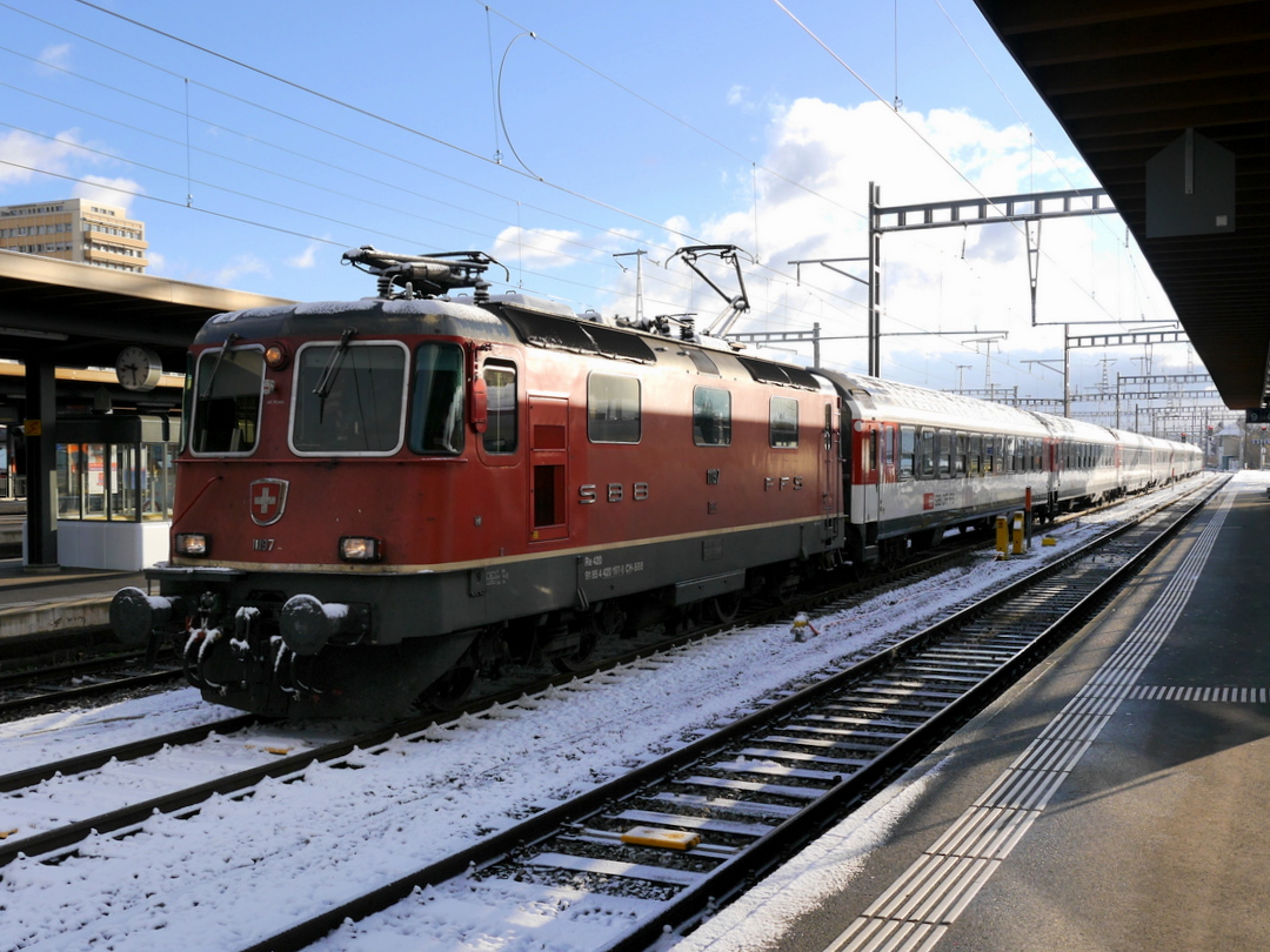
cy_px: 512
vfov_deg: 35.9
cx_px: 603
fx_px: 1468
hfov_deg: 46.8
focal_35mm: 40
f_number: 7.1
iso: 160
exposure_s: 1/320
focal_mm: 18
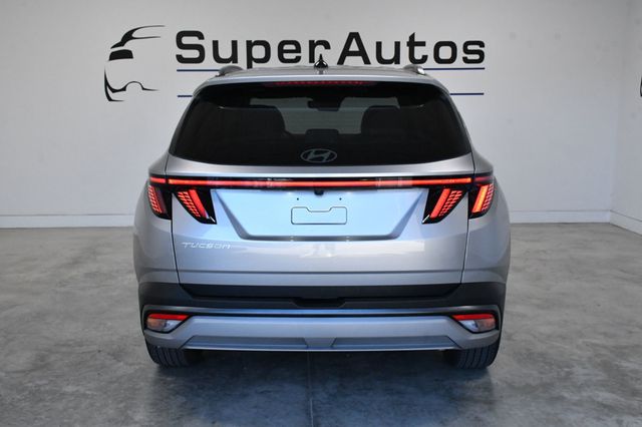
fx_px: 695
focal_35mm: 39
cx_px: 321
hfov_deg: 49.6
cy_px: 214
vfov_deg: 34.2
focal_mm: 26
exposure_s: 1/500
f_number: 11
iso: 2500
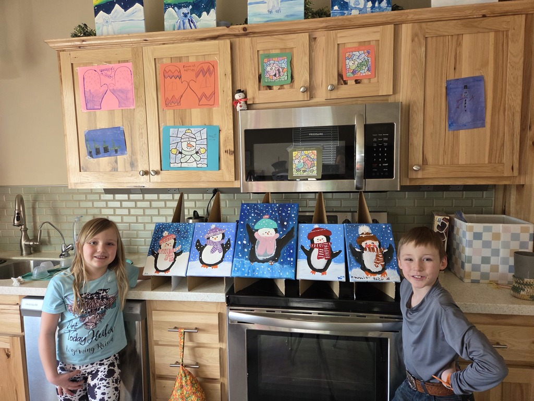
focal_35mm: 23
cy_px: 200
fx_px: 355
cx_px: 267
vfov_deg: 58.9
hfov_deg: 73.9
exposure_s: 1/120
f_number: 1.8
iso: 400
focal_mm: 5.4
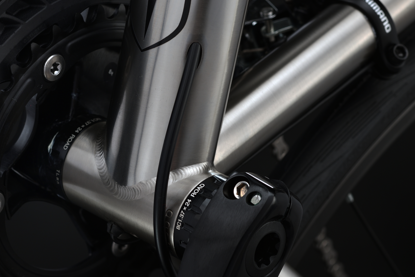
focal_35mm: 126
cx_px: 165
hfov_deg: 16.2
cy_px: 109
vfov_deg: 10.9
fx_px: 1452
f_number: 11
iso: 160
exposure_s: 1/60
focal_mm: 85
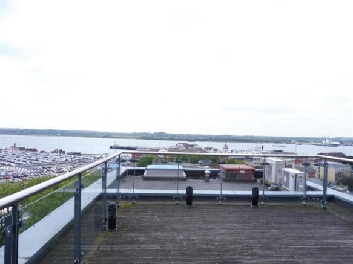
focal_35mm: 24
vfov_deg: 56.8
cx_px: 176
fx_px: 245
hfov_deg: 71.6
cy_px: 132
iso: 200
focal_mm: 4.3
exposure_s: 1/2000
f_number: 3.3
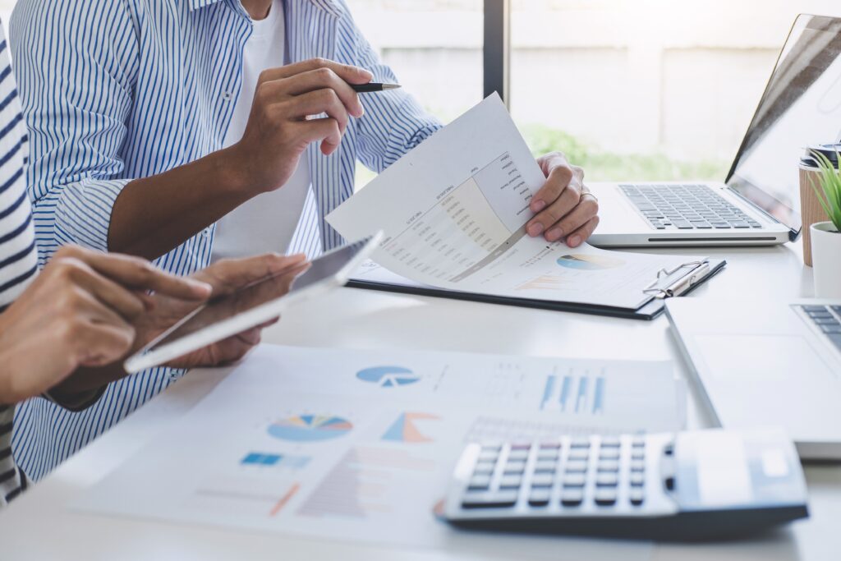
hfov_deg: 37.5
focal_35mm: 53
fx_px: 1238
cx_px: 420
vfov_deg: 25.5
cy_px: 280
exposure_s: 1/160
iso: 200
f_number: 4
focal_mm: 35
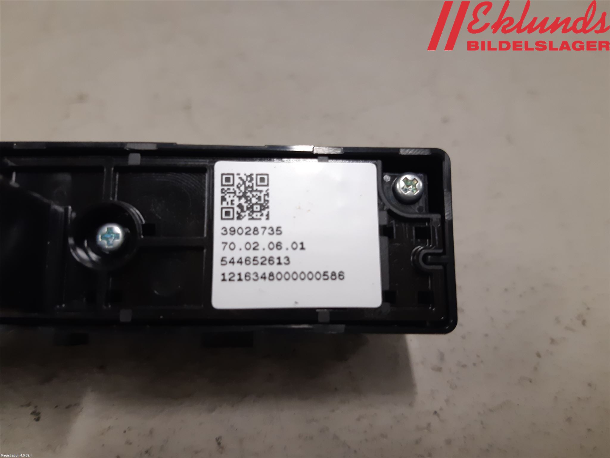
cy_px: 229
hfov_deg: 67.3
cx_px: 305
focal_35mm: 26
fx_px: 458
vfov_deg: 53.1
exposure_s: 1/50
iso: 125
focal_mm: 3.93
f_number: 1.7
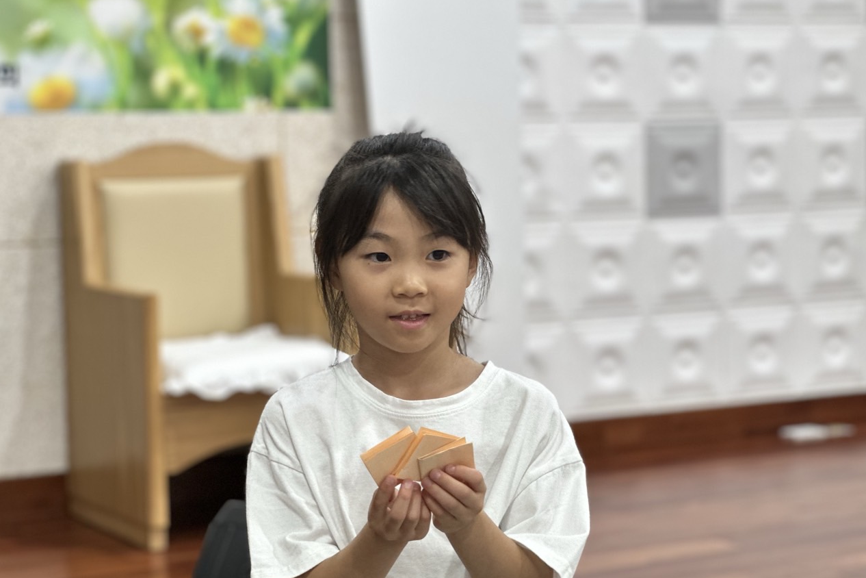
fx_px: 1948
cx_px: 432
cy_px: 321
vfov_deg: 16.9
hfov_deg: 25.1
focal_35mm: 81
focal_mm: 9
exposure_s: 1/40
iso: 160
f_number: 2.8
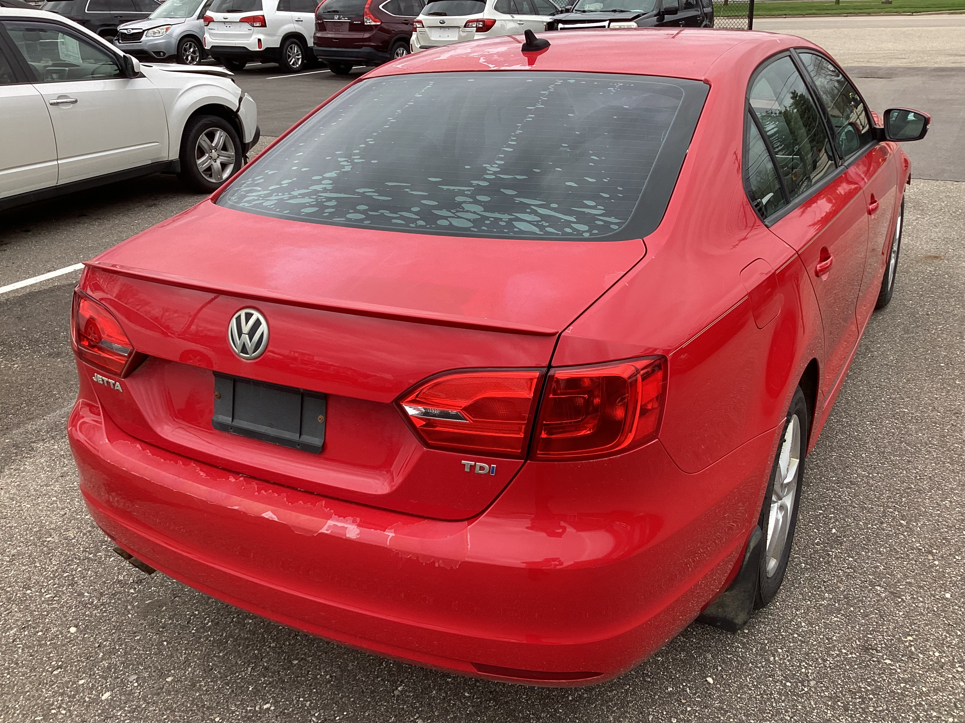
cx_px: 482
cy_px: 362
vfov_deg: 45.4
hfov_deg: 58.4
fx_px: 864
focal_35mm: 31
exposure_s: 1/267
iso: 25
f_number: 2.4
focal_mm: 3.3
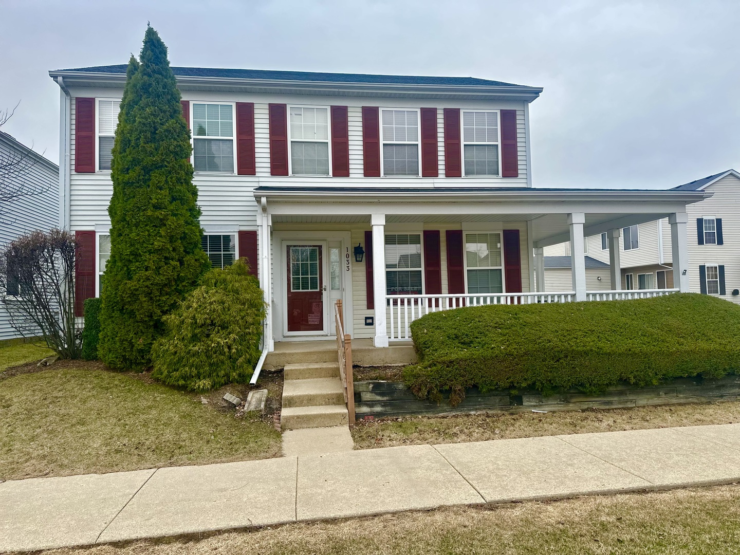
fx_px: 513
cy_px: 278
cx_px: 370
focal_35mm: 24
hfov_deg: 71.6
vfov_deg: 56.8
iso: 80
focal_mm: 6.86
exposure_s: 1/894
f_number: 1.78
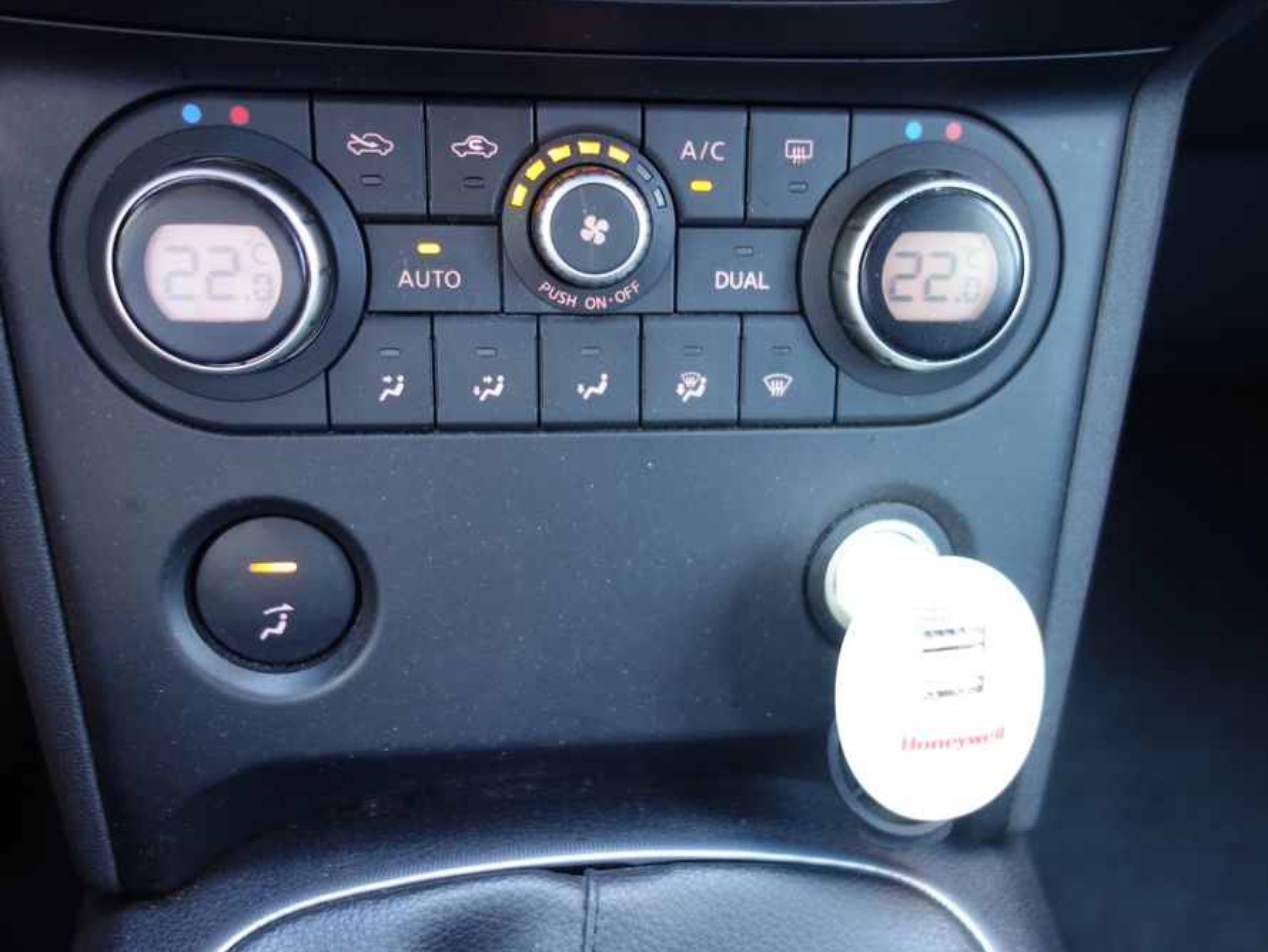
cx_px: 662
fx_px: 1136
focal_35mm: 31
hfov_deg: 58.3
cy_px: 485
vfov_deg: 45.5
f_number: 1.8
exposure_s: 1/30
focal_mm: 10.4
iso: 200
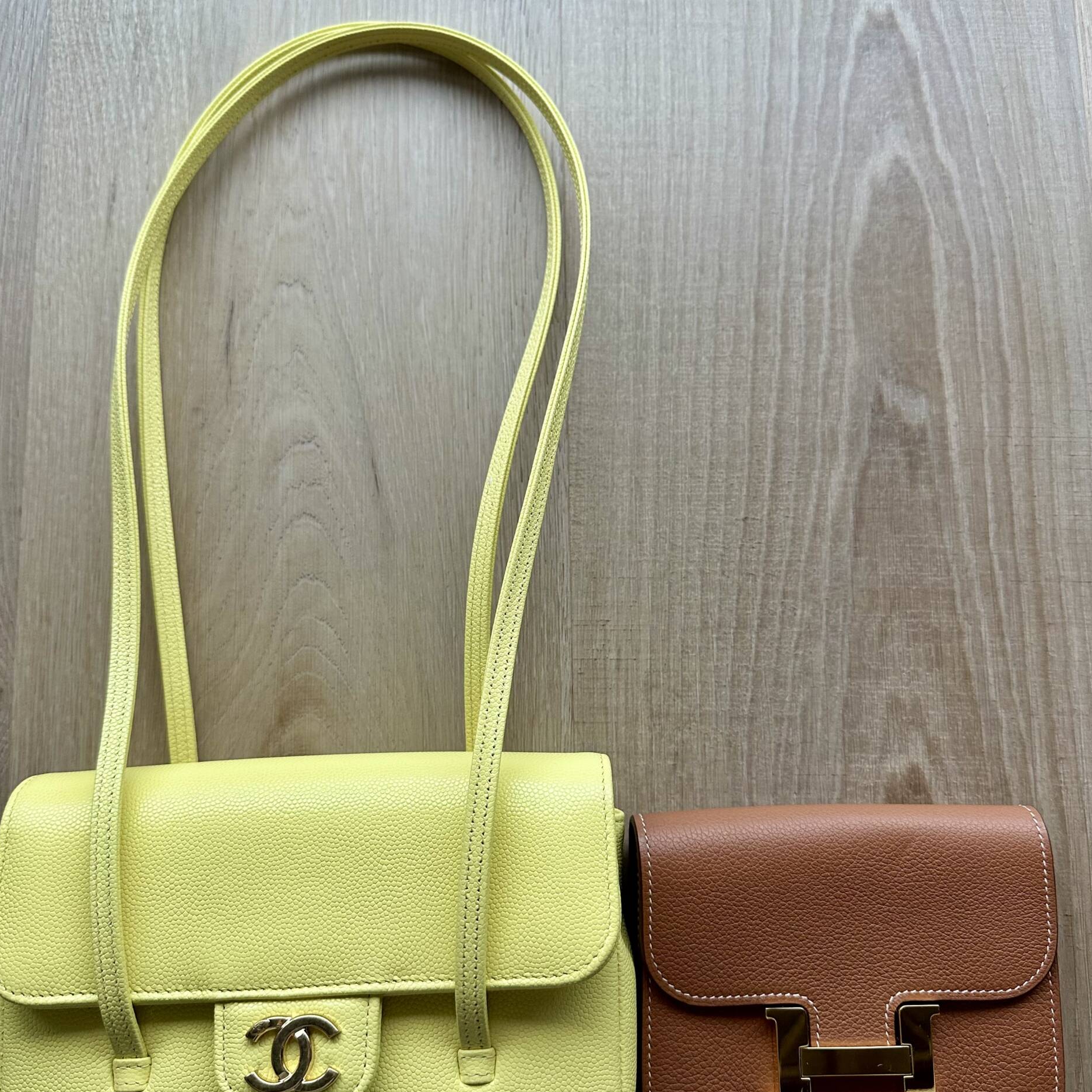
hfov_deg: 55.6
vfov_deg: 55.6
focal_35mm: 29
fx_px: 1035
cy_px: 587
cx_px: 537
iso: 160
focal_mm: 6.86
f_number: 1.78
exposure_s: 1/121
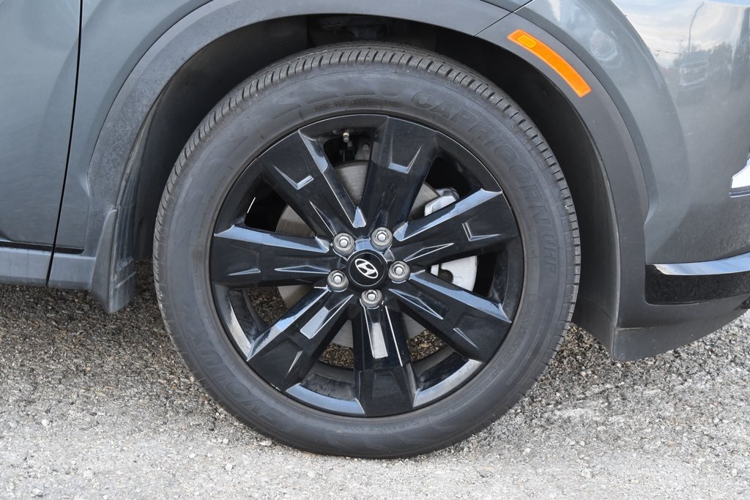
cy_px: 250
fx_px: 1719
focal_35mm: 82
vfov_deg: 16.6
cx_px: 375
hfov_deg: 24.6
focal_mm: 55
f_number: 5.6
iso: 1250
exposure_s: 1/60
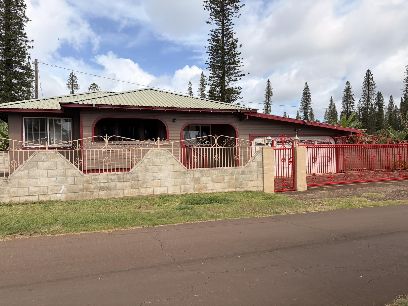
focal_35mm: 26
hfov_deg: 67.3
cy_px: 153
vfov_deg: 53.1
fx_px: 306
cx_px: 204
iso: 50
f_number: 1.6
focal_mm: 5.96
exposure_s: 1/3623
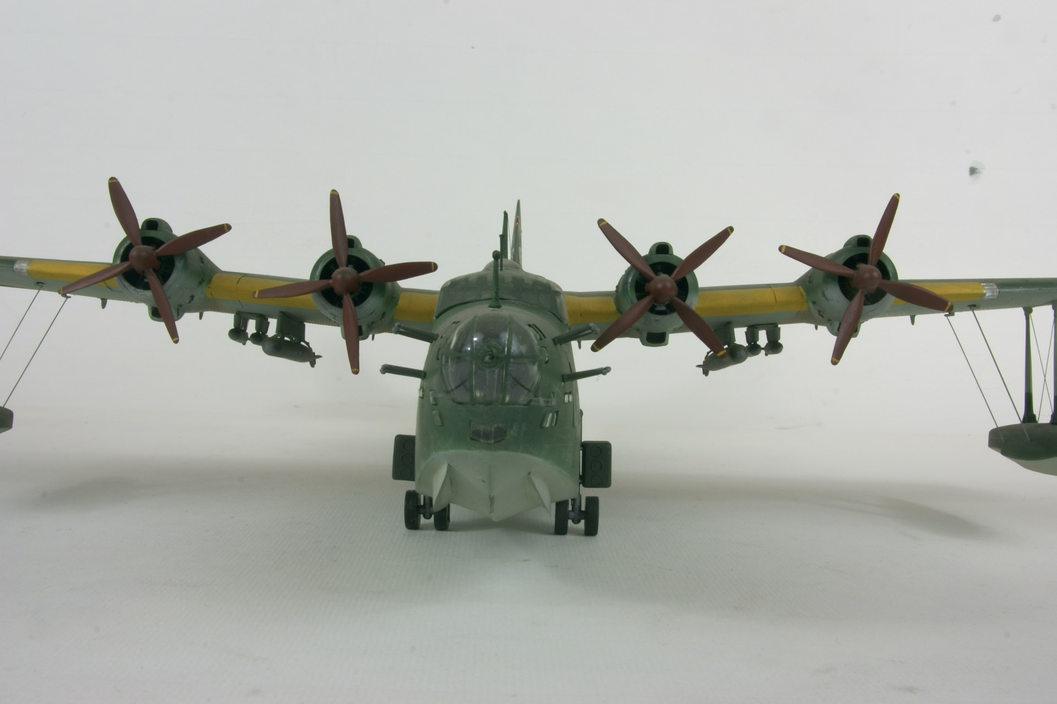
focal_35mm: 39
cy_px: 352
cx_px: 528
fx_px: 1145
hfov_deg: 49.6
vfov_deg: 34.2
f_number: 25
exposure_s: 1.3
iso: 80
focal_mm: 26
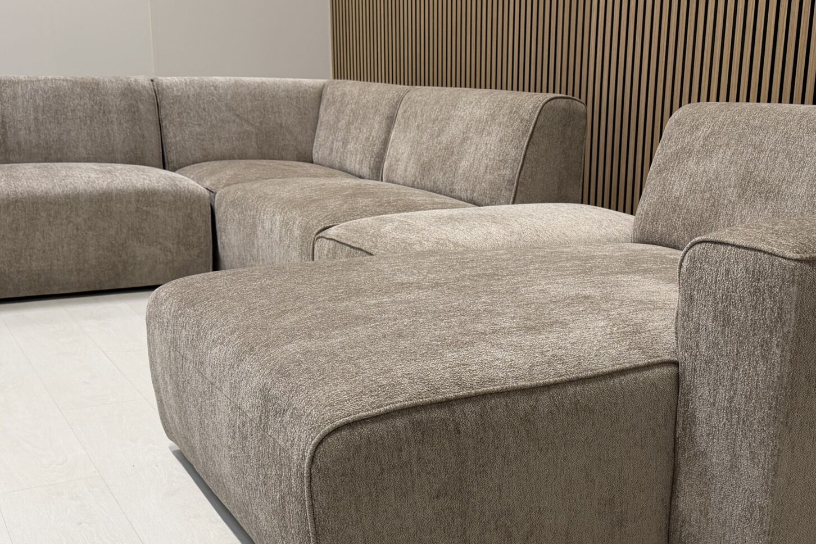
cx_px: 467
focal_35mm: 44
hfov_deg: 44.4
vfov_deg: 30.3
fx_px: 997
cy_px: 350
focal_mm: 6.76
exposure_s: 1/50
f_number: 1.78
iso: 125
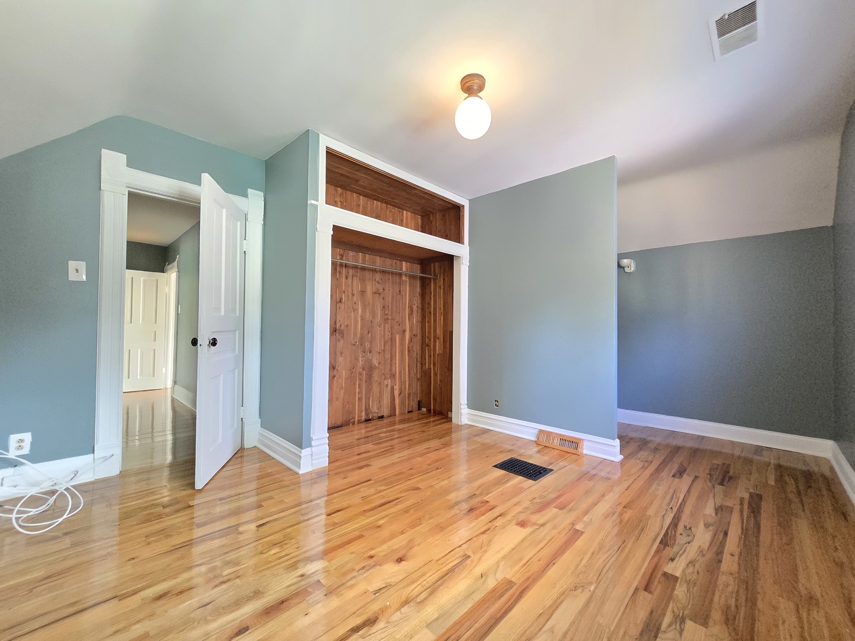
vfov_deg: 89.9
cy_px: 320
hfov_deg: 106.2
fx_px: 321
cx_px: 428
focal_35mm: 13
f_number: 2.2
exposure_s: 1/60
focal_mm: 2.2
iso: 1250
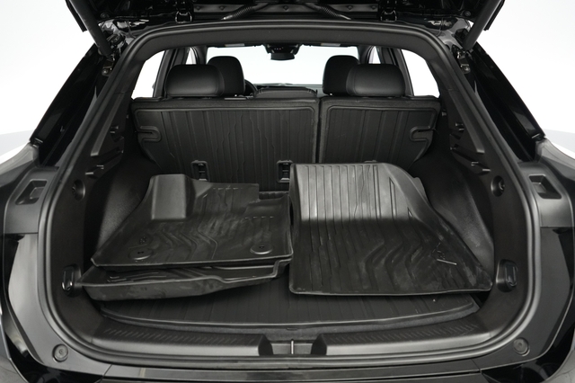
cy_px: 192
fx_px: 431
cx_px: 288
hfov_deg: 67.4
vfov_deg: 47.9
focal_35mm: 27
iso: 6400
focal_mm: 27
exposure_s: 1/160
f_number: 2.8
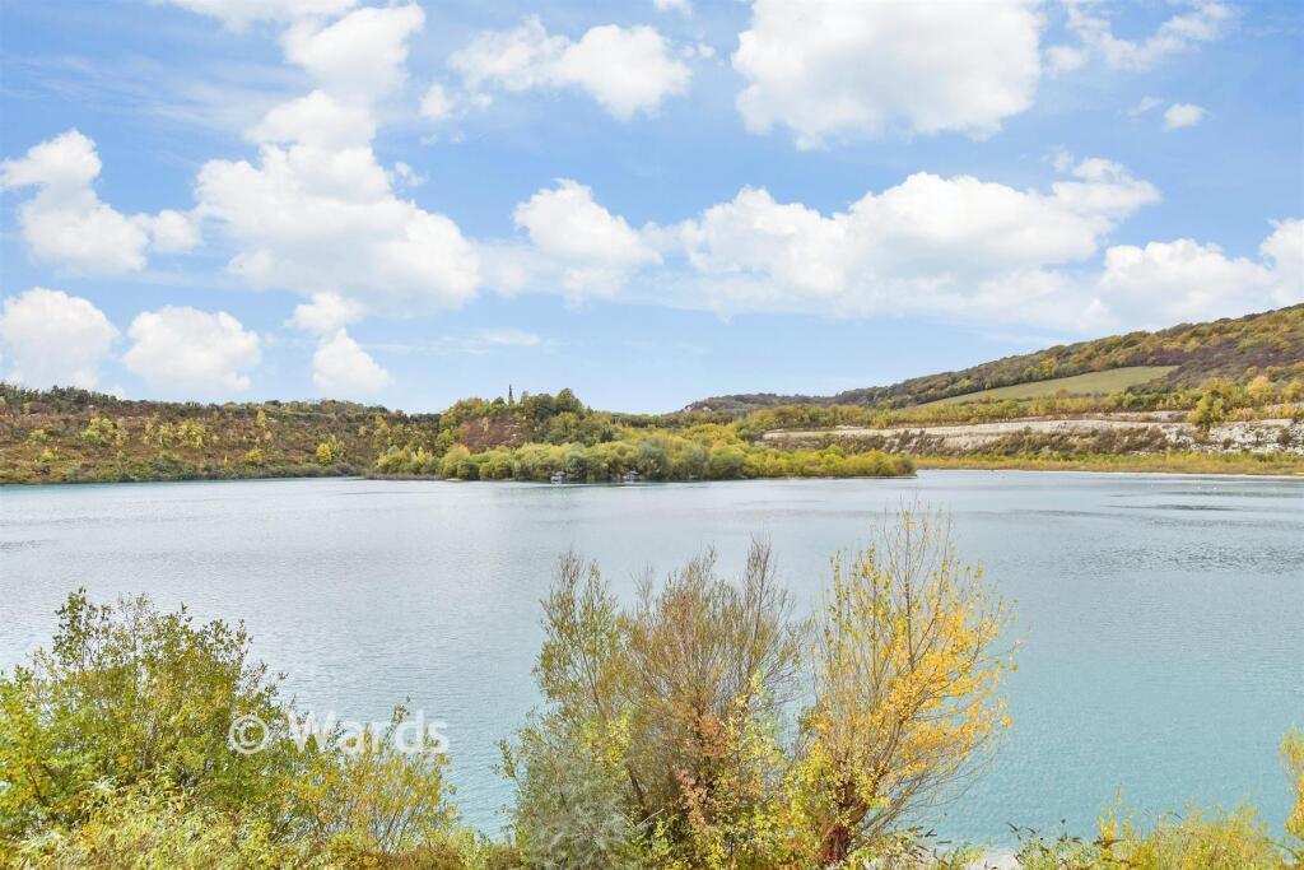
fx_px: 761
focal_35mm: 21
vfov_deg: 59.5
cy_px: 435
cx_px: 652
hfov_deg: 81.2
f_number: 8
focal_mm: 14
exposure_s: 1/320
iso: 320
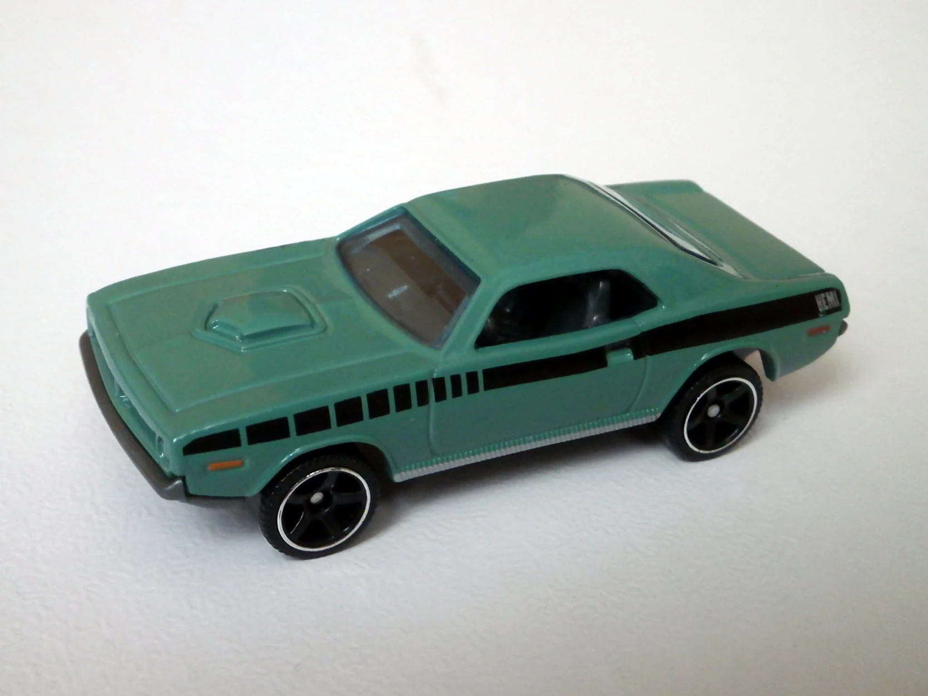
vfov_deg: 30.9
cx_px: 464
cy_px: 348
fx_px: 1260
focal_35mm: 47
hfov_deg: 40.4
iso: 400
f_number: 3.4
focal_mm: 8.3
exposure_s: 1/30
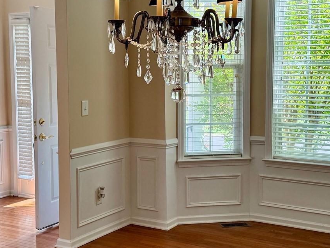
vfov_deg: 25.2
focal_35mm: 58
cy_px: 121
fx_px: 553
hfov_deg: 33.2
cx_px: 154
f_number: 1.78
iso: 100
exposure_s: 1/244
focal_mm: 6.76
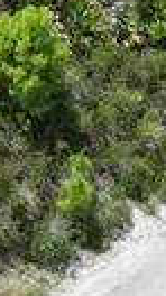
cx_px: -406
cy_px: -195
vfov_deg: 10.2
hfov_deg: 5.5
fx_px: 1593
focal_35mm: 203
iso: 120
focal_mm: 6.72
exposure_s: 1/2000
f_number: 1.7
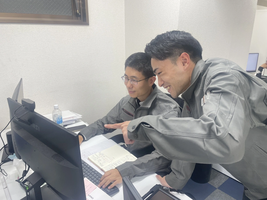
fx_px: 201
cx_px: 134
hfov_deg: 67.3
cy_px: 100
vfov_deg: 53.1
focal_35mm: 26
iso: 80
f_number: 1.6
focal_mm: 4.2
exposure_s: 1/100
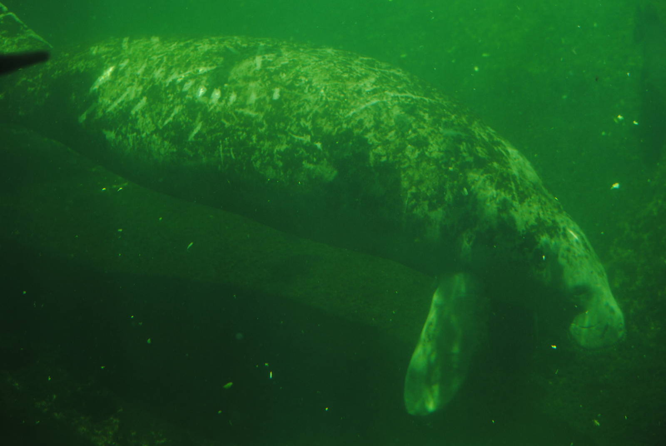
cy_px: 223
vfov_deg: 16.6
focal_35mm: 82
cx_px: 333
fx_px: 1528
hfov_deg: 24.6
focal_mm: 55
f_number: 4.5
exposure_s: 1/80
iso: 200
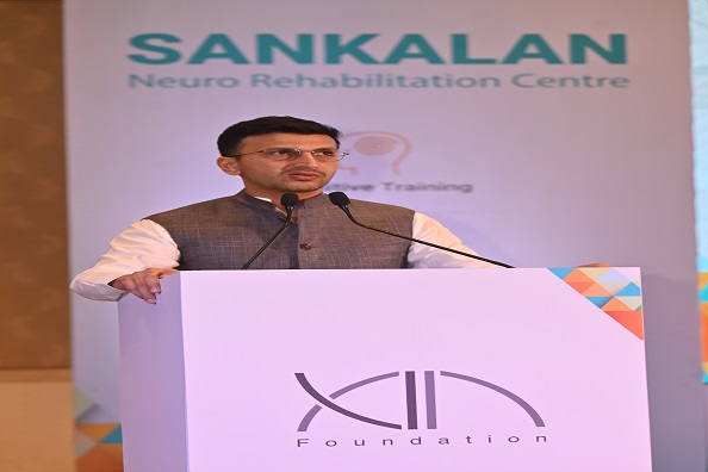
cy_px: 237
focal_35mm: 105
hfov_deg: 19.5
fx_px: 2065
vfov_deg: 13.0
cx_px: 356
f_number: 4
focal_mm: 104
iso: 800
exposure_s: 1/250
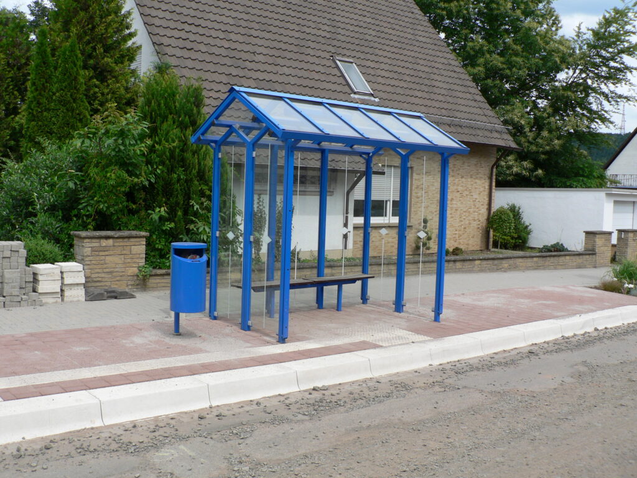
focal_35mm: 36
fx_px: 662
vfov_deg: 39.7
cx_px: 318
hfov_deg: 51.4
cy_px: 239
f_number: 4
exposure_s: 1/400
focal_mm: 6
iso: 80
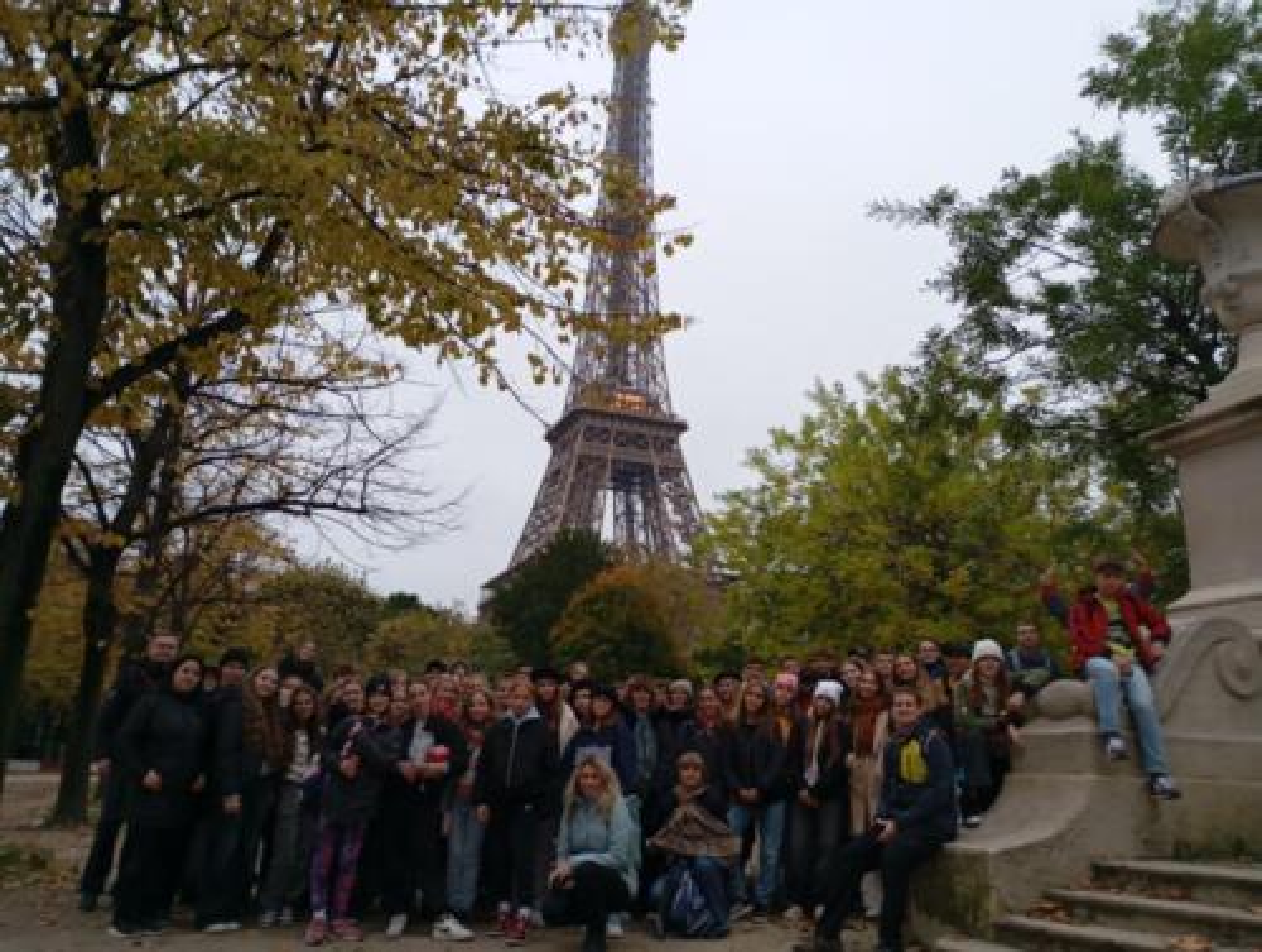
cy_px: 476
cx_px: 631
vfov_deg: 49.9
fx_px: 1023
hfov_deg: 63.3
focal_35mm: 28
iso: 761
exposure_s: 1/33.3
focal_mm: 4.27
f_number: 1.8
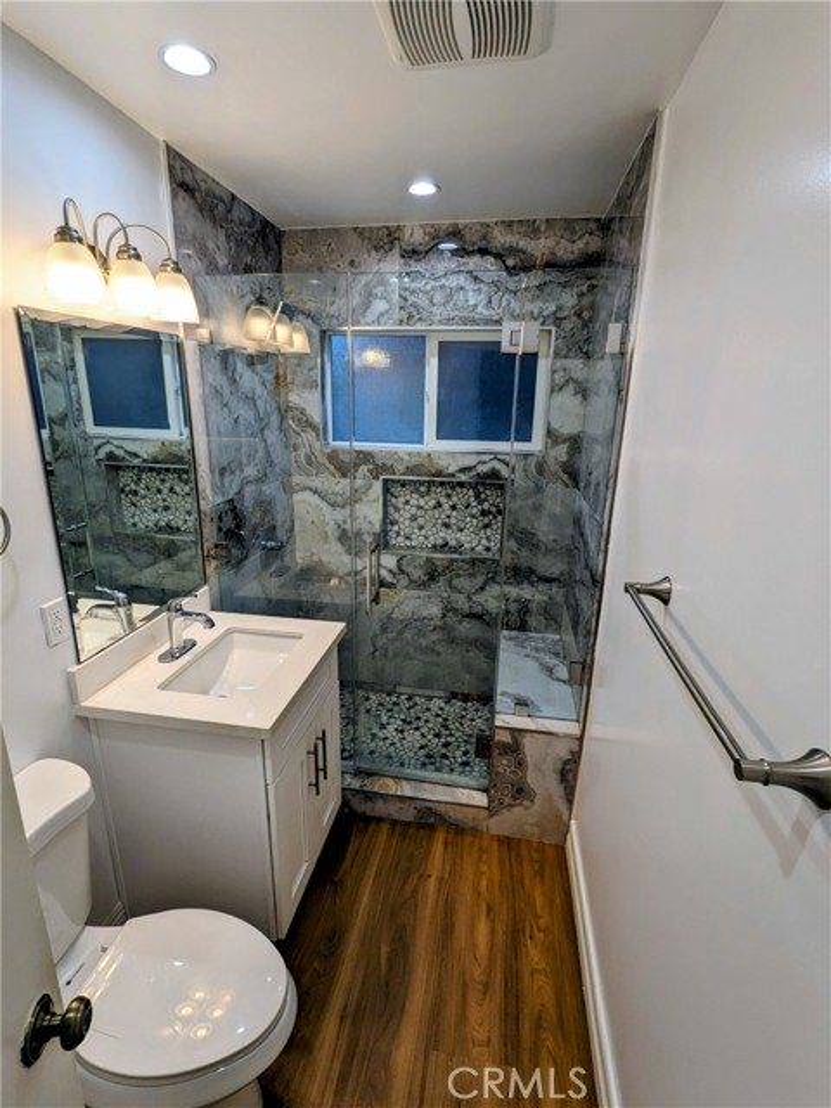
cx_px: 416
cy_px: 554
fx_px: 512
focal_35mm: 16
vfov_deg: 94.5
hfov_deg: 78.1
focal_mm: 2.22
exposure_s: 1/120
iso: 47
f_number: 2.2
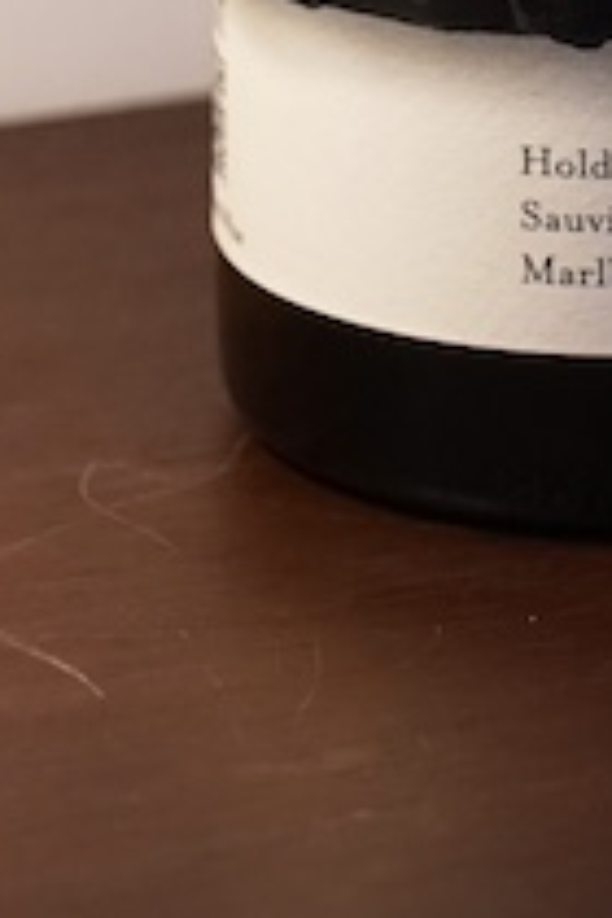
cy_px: -811
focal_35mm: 486
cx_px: 557
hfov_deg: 2.8
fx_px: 12392
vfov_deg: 4.2
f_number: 3.2
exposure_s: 1/100
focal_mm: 68
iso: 1000
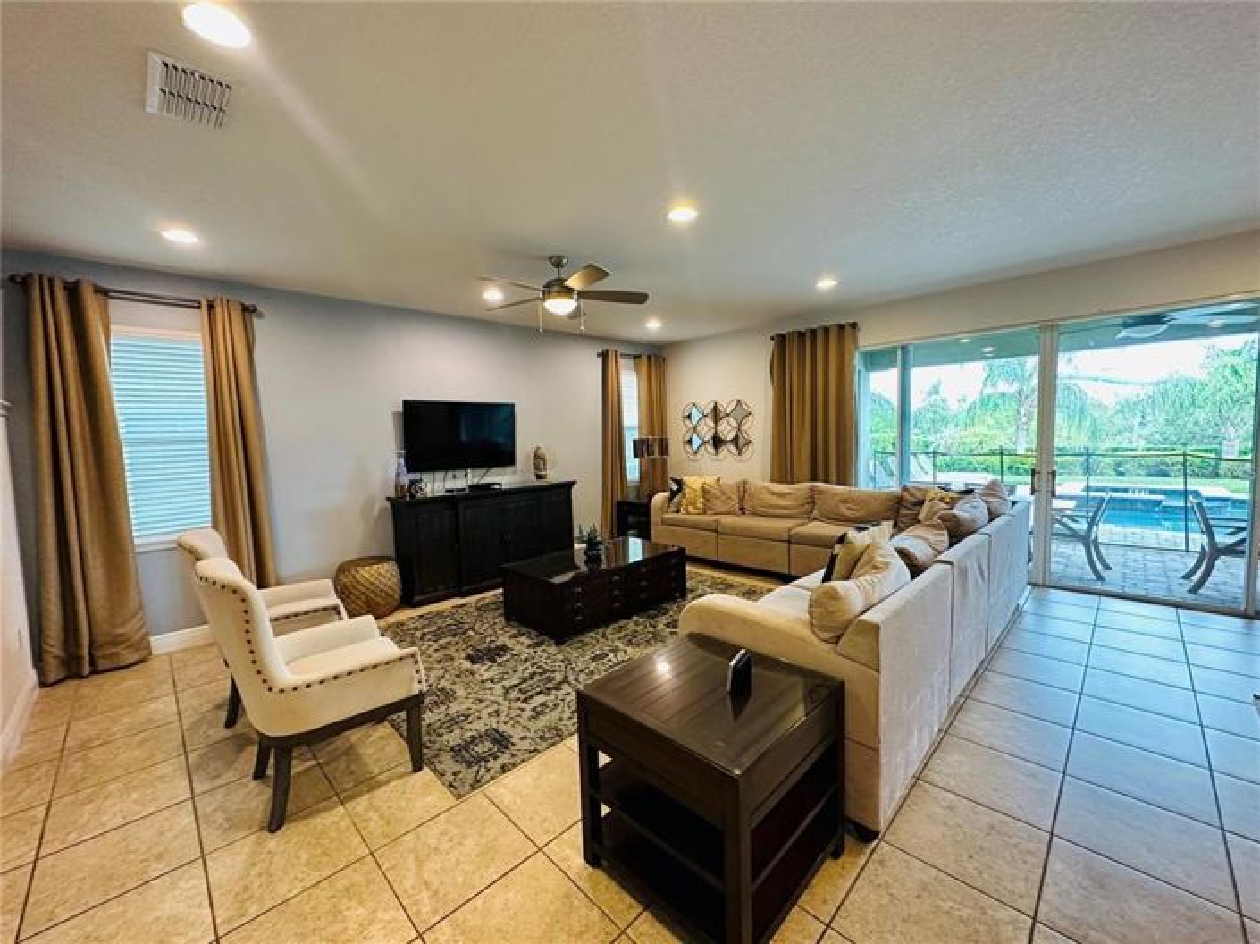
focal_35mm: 14
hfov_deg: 102.1
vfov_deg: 85.6
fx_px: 509
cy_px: 472
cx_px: 630
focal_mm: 2.22
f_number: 2.2
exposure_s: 1/60
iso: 400
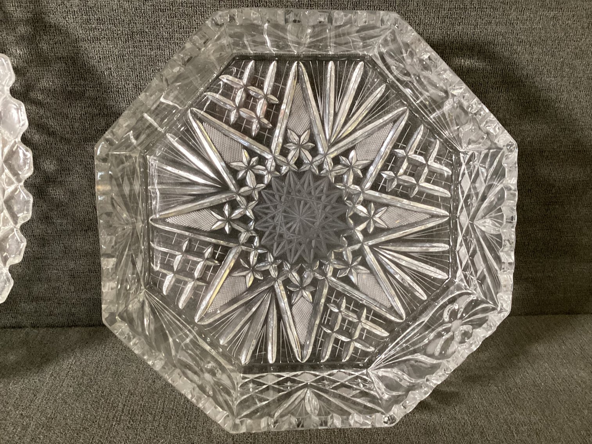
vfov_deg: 45.4
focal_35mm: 31
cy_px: 222
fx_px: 530
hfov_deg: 58.3
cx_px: 296
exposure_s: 1/40
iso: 320
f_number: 2.4
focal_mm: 3.3
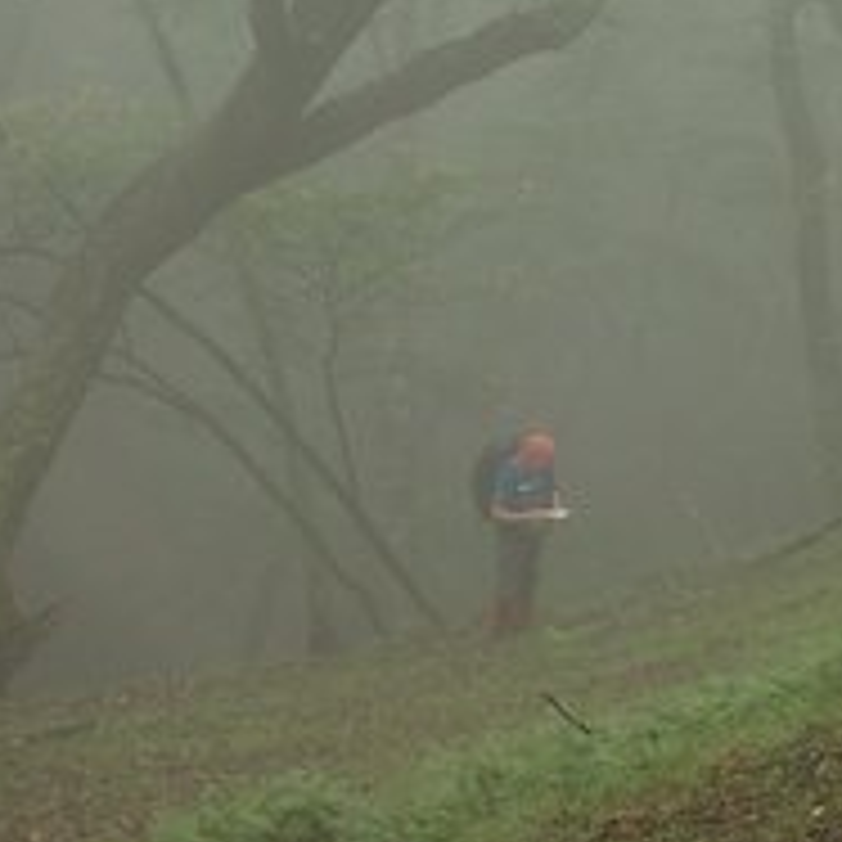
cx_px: 518
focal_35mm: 151
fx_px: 4155
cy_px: 365
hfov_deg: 11.6
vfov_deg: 11.6
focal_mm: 14.41
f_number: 4.4
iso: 200
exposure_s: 1/80
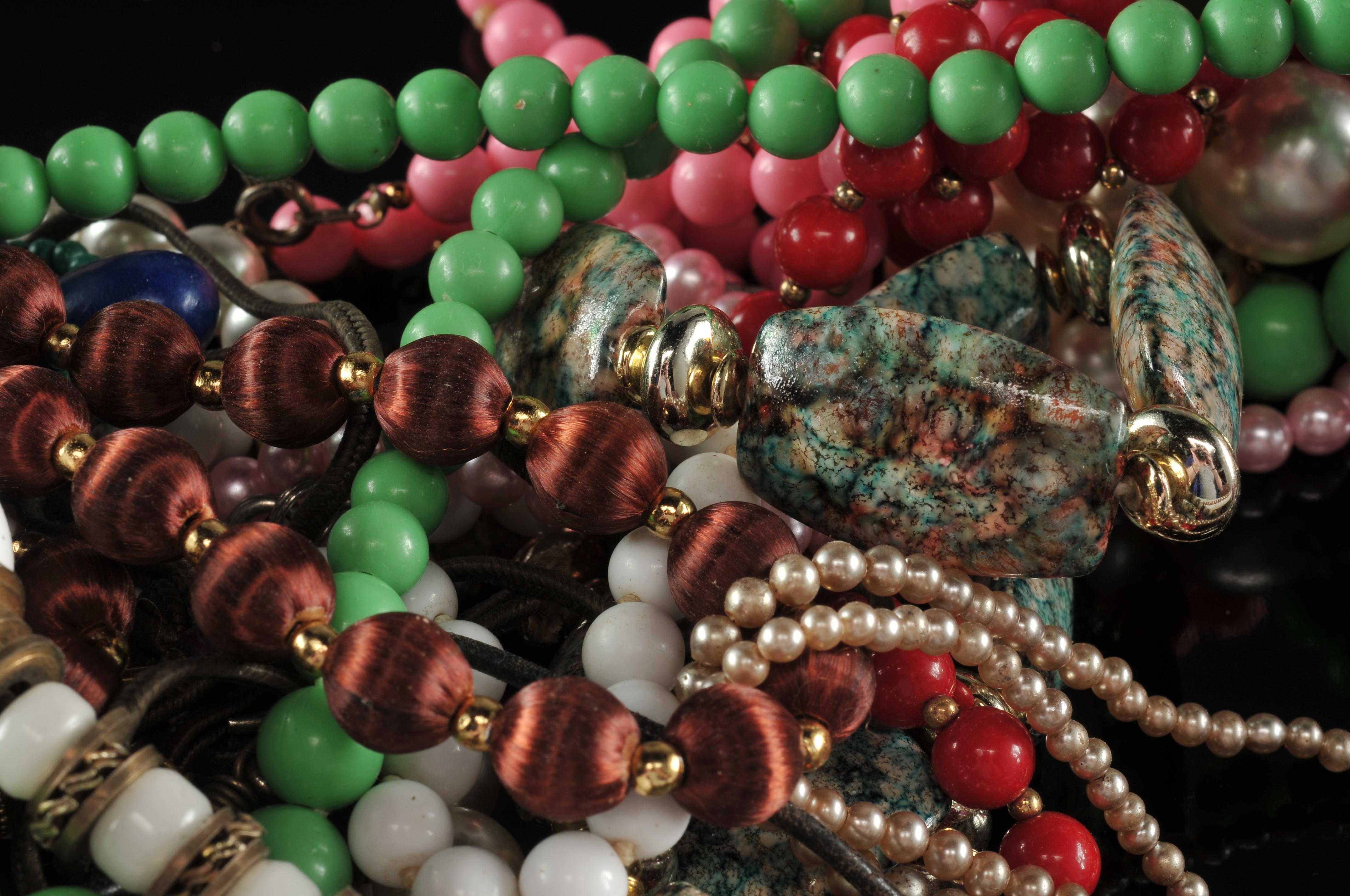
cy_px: 448
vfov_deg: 15.2
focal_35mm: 90
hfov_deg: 22.6
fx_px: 3371
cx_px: 675
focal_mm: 60
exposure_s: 1/250
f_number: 18
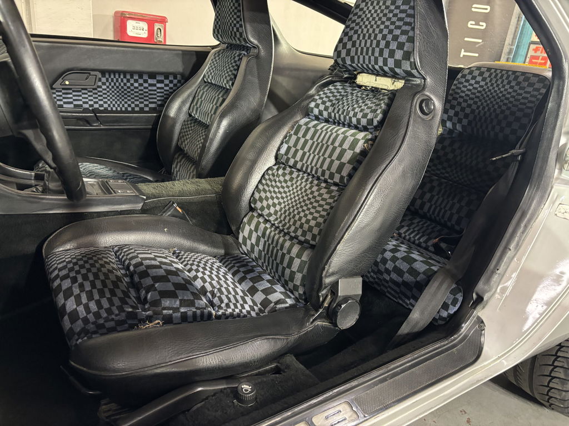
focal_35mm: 26
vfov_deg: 53.1
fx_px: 427
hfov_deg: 67.3
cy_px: 213
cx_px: 284
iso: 500
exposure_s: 1/25
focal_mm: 5.96
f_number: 1.6
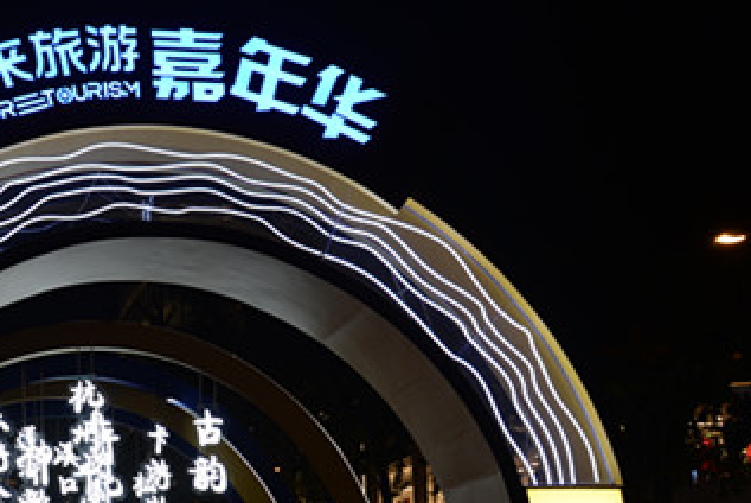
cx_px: 84
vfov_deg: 21.1
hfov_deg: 30.5
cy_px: 472
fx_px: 1315
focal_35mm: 63
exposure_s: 1/30
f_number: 5.6
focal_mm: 31
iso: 140
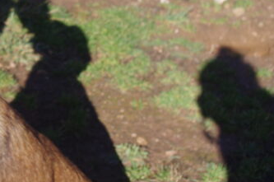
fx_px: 737
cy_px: -9
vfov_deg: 13.8
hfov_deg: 20.1
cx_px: -27
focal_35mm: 97
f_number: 5.6
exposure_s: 1/640
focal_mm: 28.13
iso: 200
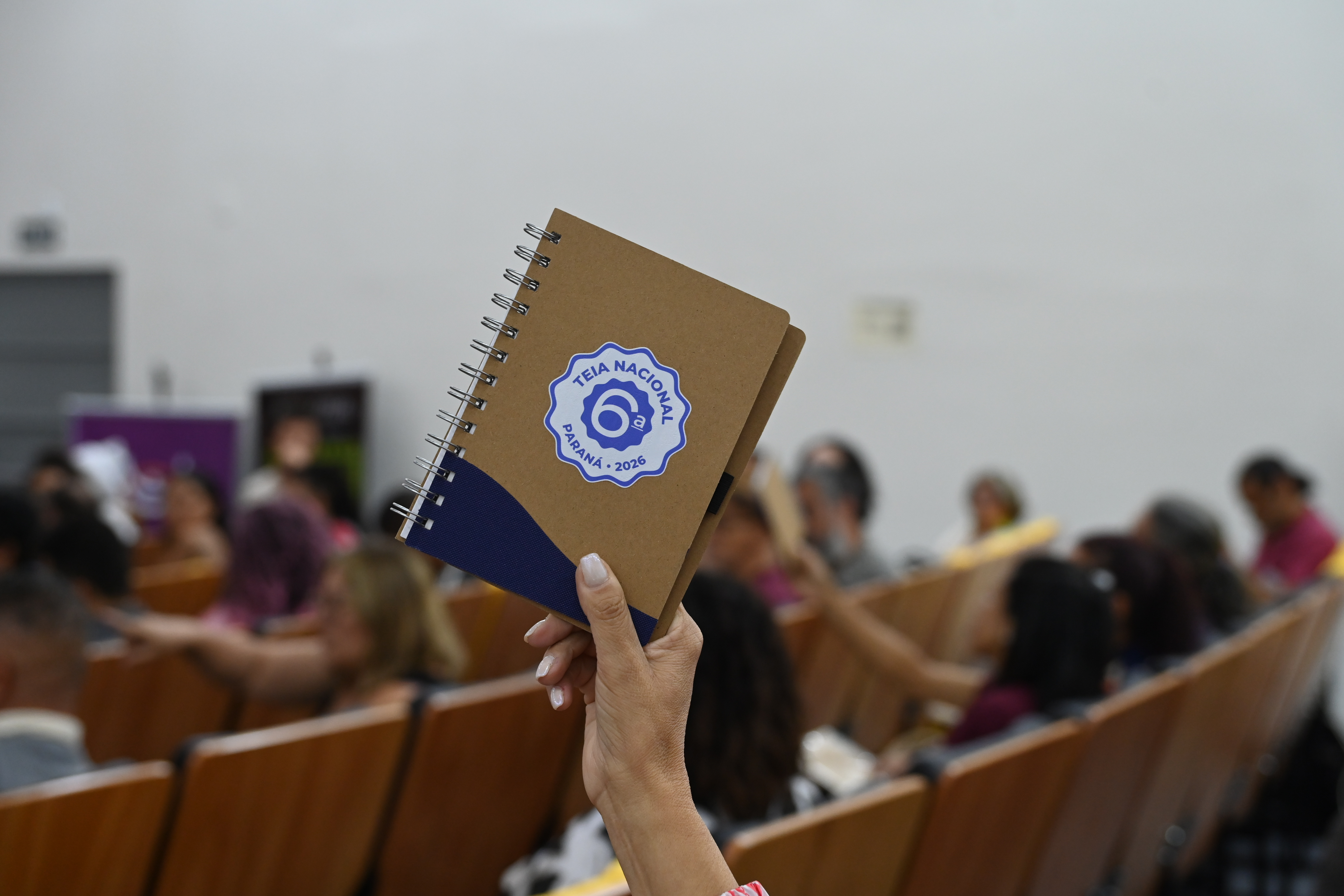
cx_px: 672
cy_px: 448
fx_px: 2016
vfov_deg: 25.1
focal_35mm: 54
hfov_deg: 36.9
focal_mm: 54
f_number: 4
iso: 1250
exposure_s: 1/125
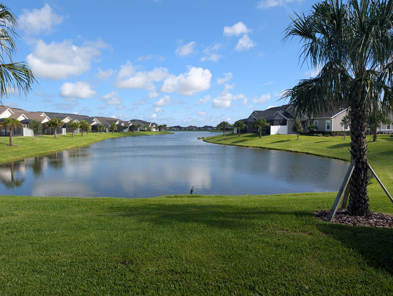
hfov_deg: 71.5
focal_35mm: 24
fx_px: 273
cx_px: 196
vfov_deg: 56.9
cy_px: 148
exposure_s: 1/822
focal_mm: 6.9
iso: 22
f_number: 1.68
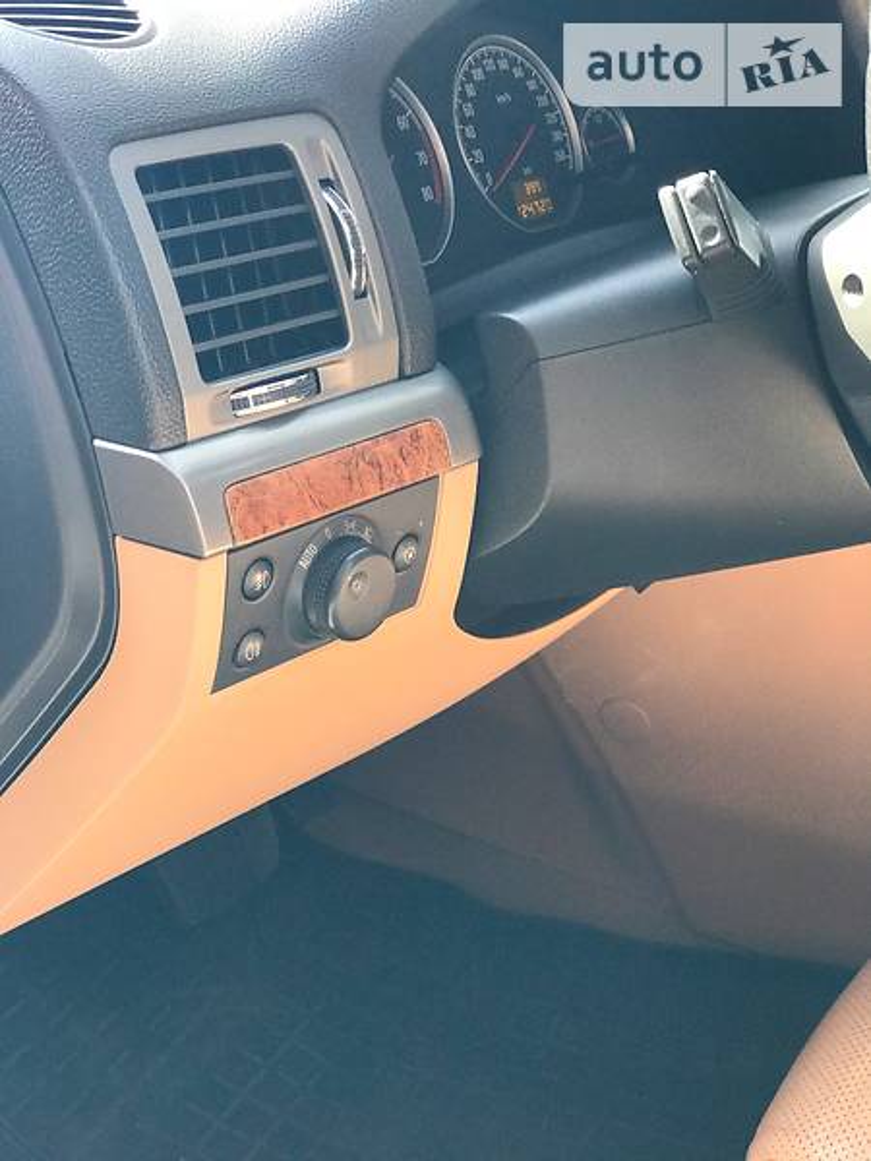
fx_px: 1912
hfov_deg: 25.7
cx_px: 436
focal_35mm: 57
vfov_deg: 33.8
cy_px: 580
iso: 100
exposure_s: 1/90
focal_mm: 6.6
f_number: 2.8
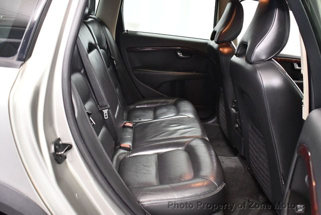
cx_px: 160
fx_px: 322
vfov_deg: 37.0
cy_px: 108
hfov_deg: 53.1
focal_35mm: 36
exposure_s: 1/60
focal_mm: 18
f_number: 3.5
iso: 4500
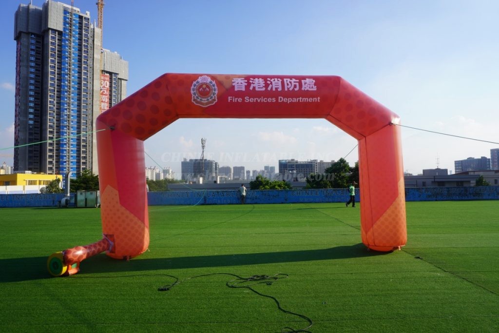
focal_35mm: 24
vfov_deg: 53.1
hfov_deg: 73.7
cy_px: 166
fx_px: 333
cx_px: 250
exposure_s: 1/160
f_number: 10
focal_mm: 16
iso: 100
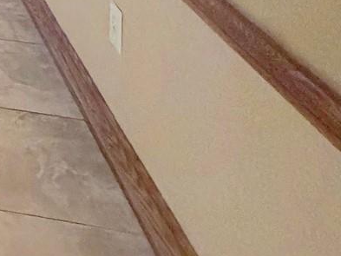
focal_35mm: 57
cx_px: -242
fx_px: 562
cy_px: -248
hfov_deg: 22.8
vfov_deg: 18.1
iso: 1000
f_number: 2.2
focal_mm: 2.22
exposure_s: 1/40
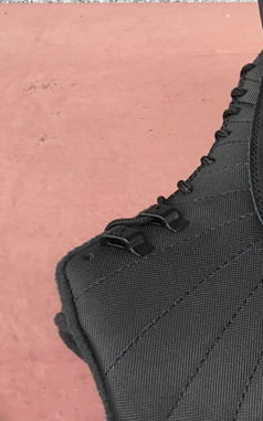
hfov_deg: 17.4
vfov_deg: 29.5
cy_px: 125
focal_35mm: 69
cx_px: 364
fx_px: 792
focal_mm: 3.3
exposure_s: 1/100
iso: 32
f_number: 2.4
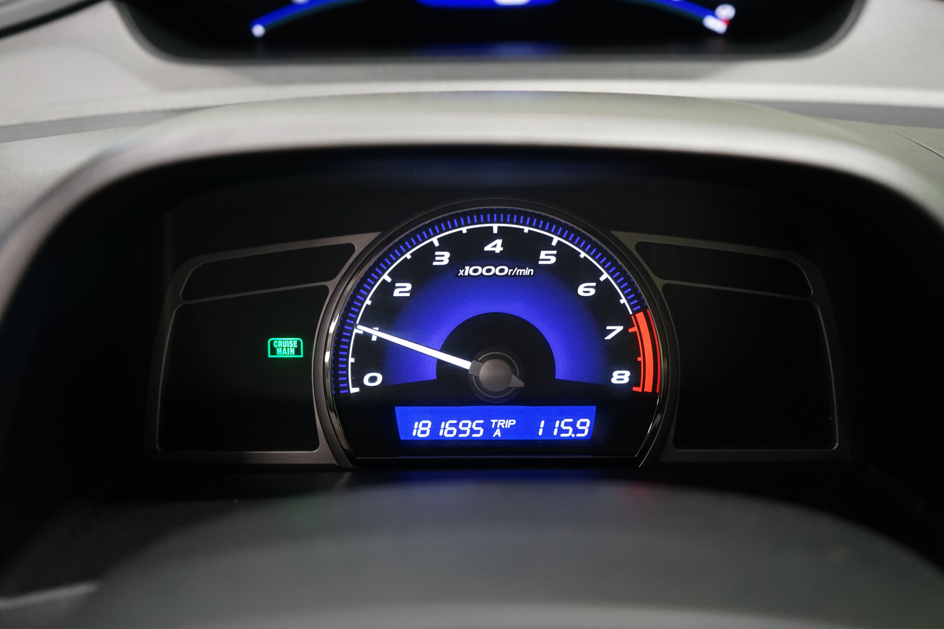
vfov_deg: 40.0
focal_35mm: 33
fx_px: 865
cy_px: 314
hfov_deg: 57.2
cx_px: 472
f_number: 4
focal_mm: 33
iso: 1250
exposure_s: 1/60
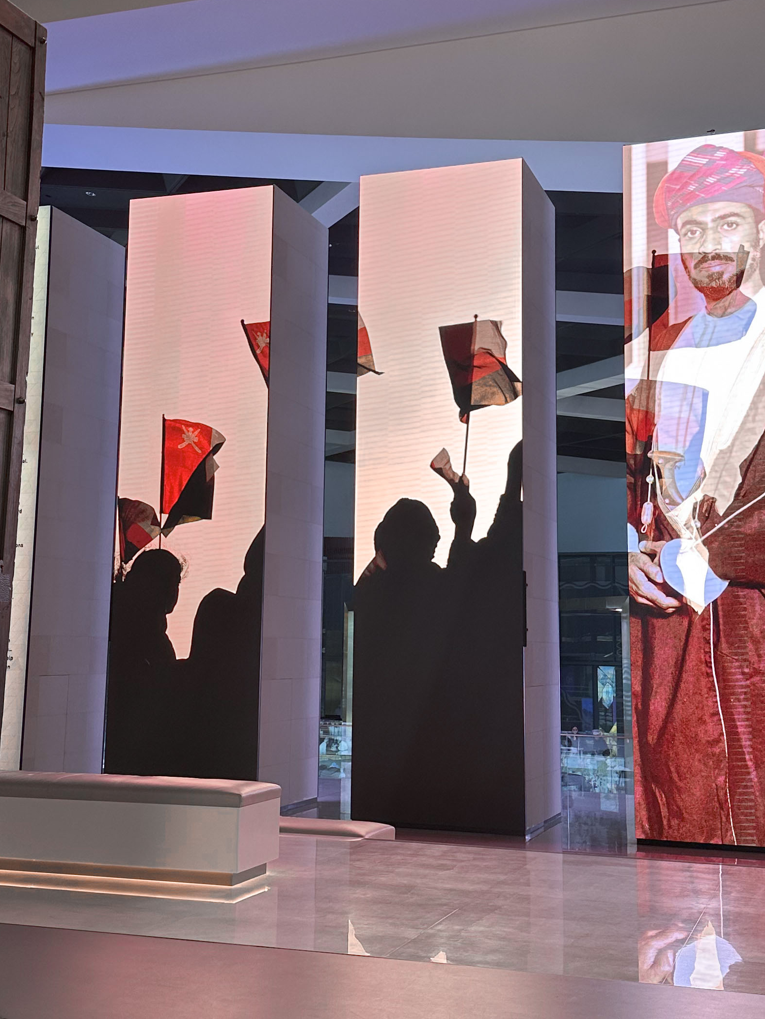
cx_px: 353
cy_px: 435
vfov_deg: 41.1
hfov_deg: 31.5
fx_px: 1355
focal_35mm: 46
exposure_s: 1/100
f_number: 1.8
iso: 80
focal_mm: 6.86
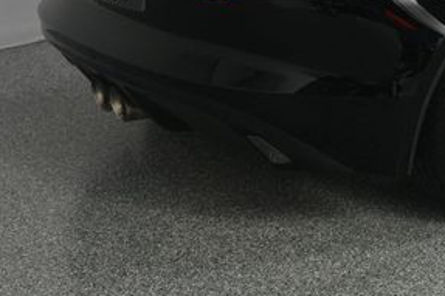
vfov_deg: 15.4
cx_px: 493
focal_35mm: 87
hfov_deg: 22.1
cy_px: 0
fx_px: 1075
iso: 100
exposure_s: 1/160
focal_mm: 26
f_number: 10
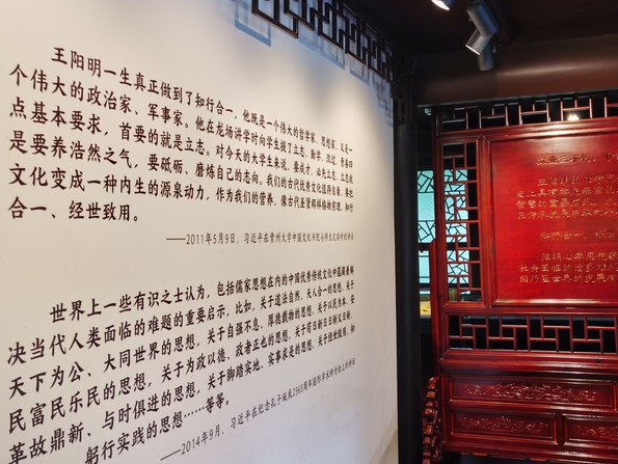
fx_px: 697
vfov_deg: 36.8
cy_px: 206
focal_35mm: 39
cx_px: 375
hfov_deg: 47.5
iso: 125
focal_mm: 5.56
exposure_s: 1/100
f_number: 1.6
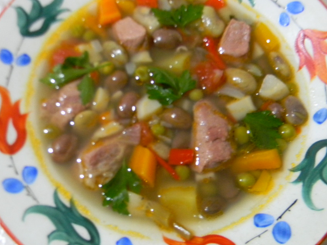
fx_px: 321
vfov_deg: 41.7
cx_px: 161
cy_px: 107
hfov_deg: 54.0
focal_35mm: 34
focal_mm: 5
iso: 400
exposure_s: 1/10.4
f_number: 3.5
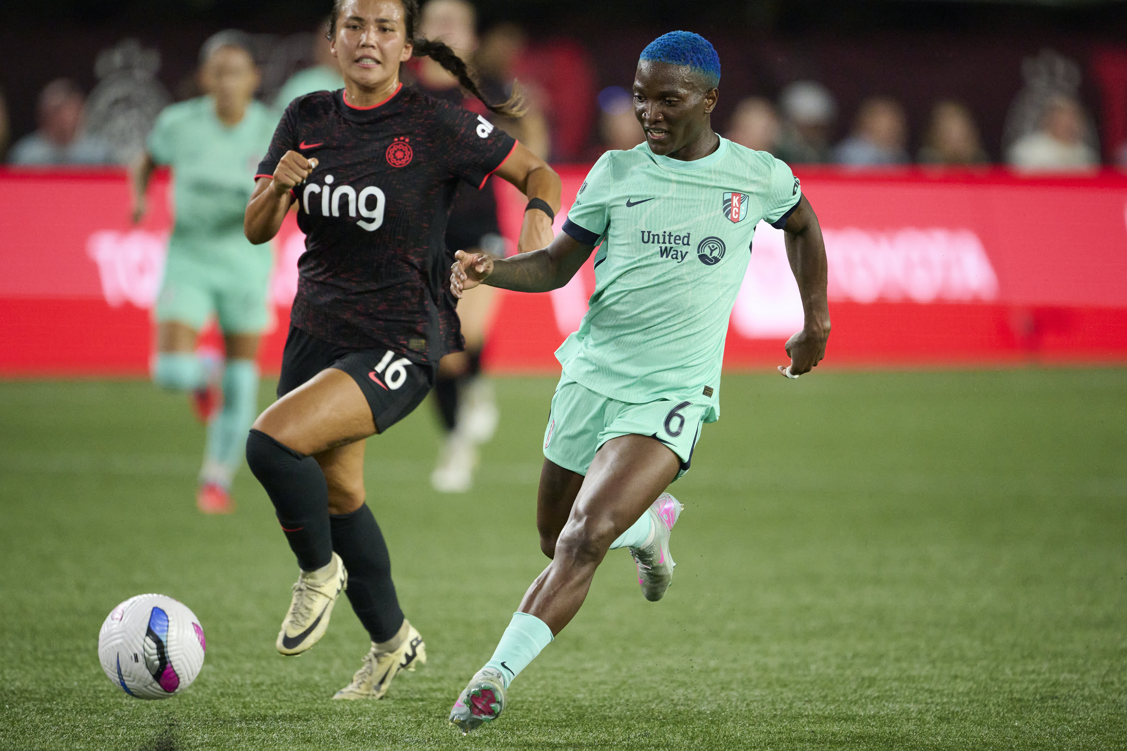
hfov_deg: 3.7
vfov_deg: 2.5
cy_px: 376
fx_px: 17530
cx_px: 564
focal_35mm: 560
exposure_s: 1/1919
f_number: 4
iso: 6400
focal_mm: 560
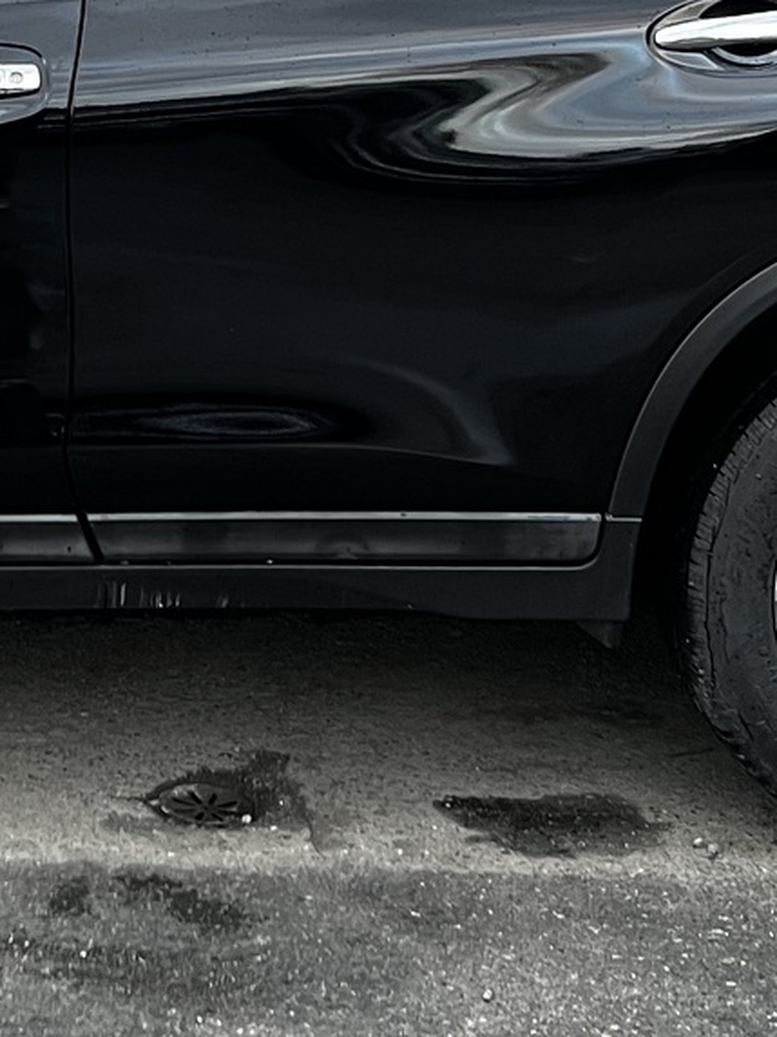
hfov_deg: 15.4
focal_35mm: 93
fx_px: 2786
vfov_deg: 20.3
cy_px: -63
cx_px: -92
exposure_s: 1/60
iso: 100
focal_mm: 5.7
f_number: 1.5
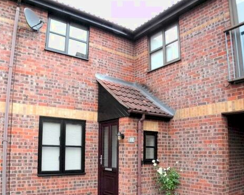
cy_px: 127
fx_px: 296
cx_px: 117
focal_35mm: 41
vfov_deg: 36.2
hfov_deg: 44.8
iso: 800
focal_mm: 6
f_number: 2.8
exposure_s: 1/200
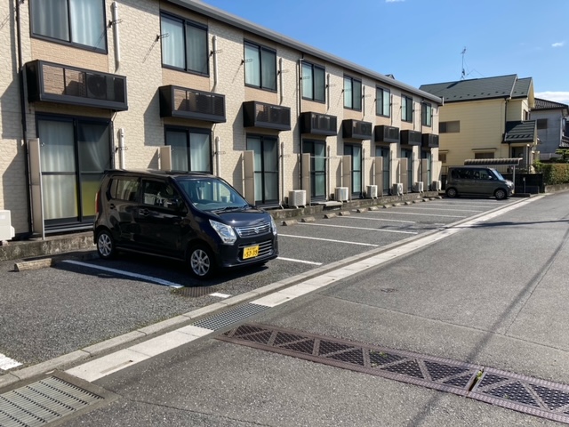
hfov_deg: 63.4
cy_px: 214
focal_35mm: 28
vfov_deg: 49.7
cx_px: 284
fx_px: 460
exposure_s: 1/1567
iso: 20
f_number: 1.8
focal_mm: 3.99
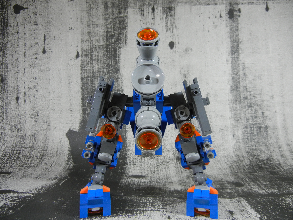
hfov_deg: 60.0
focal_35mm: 30
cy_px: 110
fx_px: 254
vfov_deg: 46.8
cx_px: 146
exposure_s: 1/45.1
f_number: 3.5
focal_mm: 5.4
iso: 400
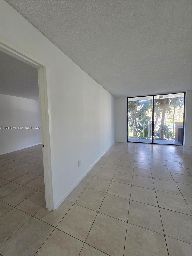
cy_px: 128
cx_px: 96
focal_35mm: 13
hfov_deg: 89.9
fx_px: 96
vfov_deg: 106.2
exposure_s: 1/60
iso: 160
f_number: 2.2
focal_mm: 2.2
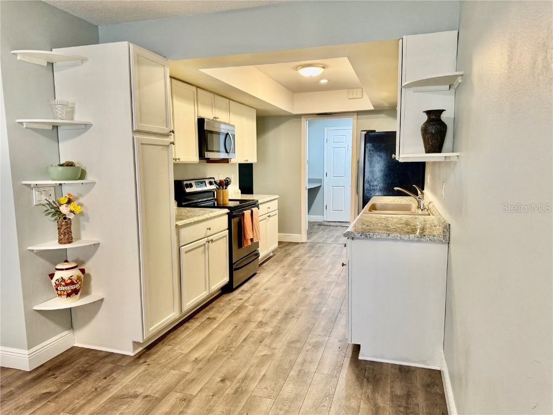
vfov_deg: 56.8
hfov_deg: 71.6
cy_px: 208
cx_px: 276
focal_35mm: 24
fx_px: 383
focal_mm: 6.76
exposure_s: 1/60
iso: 125
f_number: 1.78
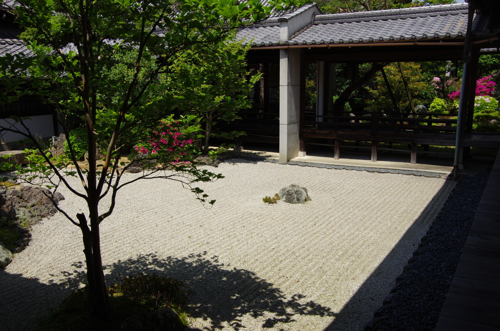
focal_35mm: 31
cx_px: 250
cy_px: 166
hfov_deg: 60.4
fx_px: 430
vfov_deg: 42.1
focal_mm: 21
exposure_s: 1/2500
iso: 800
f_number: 7.1
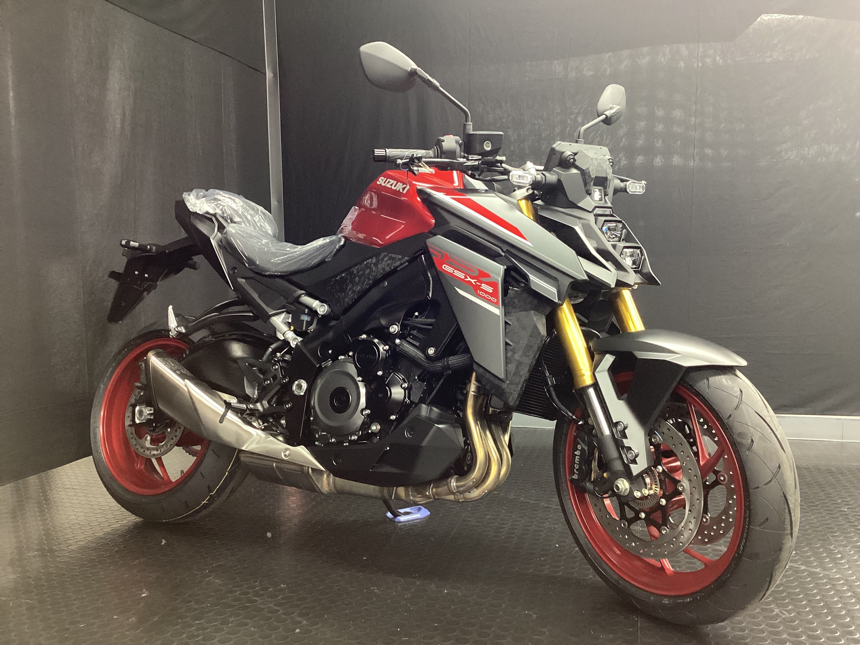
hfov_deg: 58.4
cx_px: 430
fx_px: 770
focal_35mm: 31
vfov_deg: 45.4
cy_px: 322
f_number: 2.4
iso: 250
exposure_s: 1/50
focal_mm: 3.3
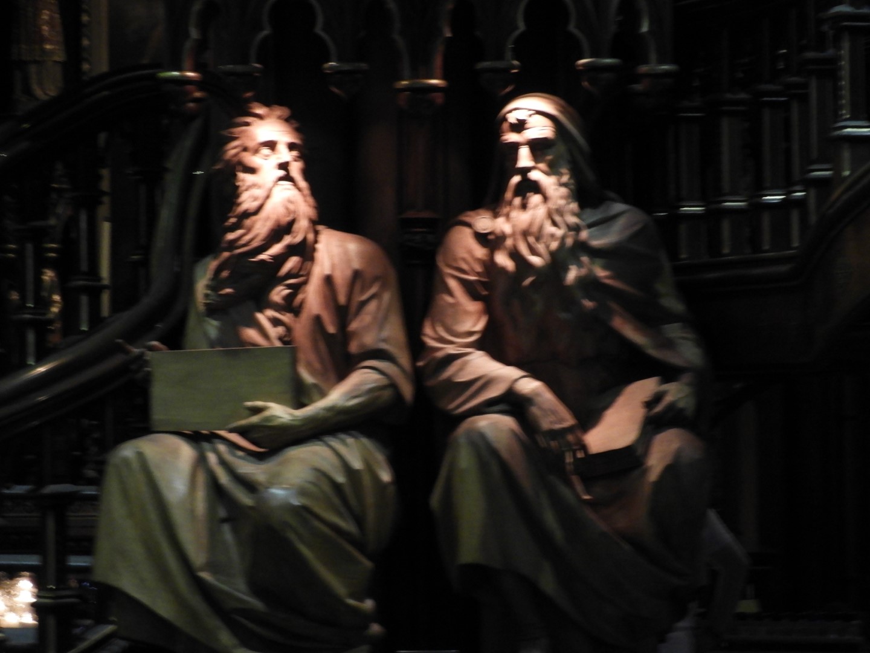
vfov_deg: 11.0
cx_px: 435
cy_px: 326
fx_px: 3393
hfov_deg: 14.6
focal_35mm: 135
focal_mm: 24.2
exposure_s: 1/5
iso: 800
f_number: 5
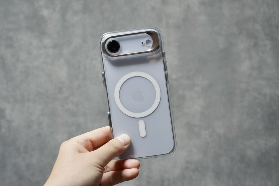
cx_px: 140
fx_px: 407
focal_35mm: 52
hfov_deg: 37.8
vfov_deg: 25.8
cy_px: 93
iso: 1250
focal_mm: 35
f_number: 5.6
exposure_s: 1/60
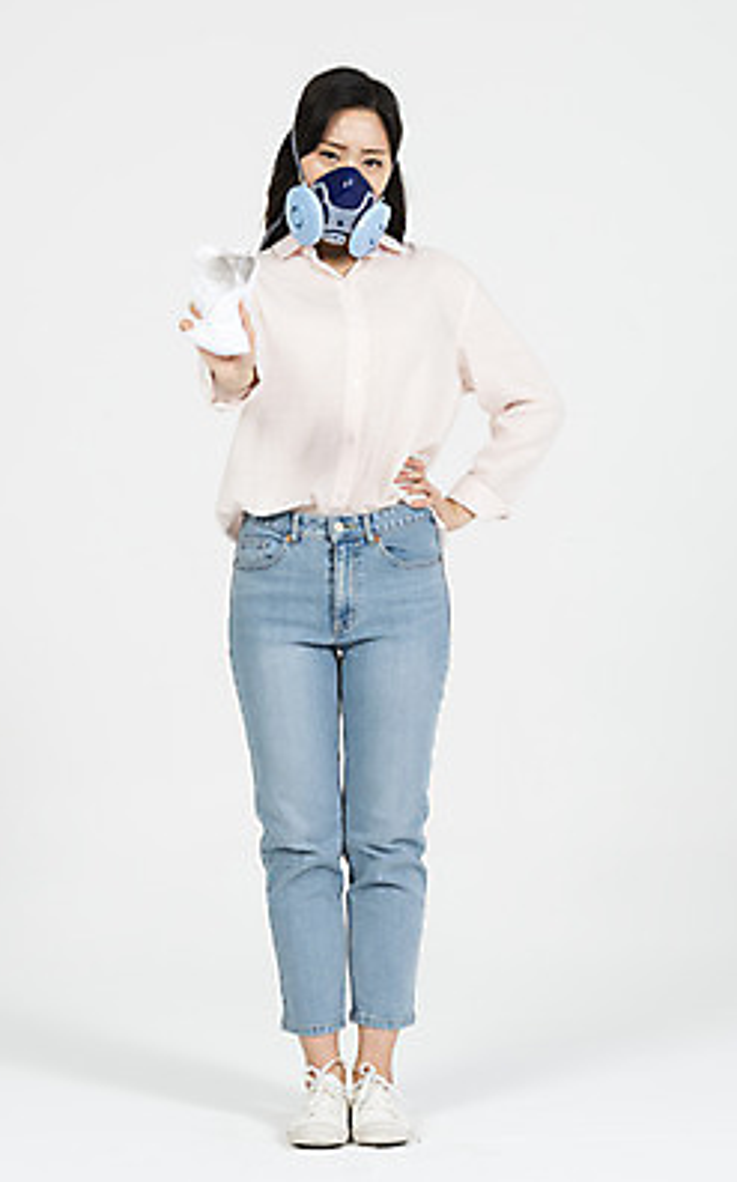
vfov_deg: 20.6
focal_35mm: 101
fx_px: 3251
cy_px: 594
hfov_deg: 12.9
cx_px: 351
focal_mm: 98
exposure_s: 1/125
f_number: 13
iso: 100
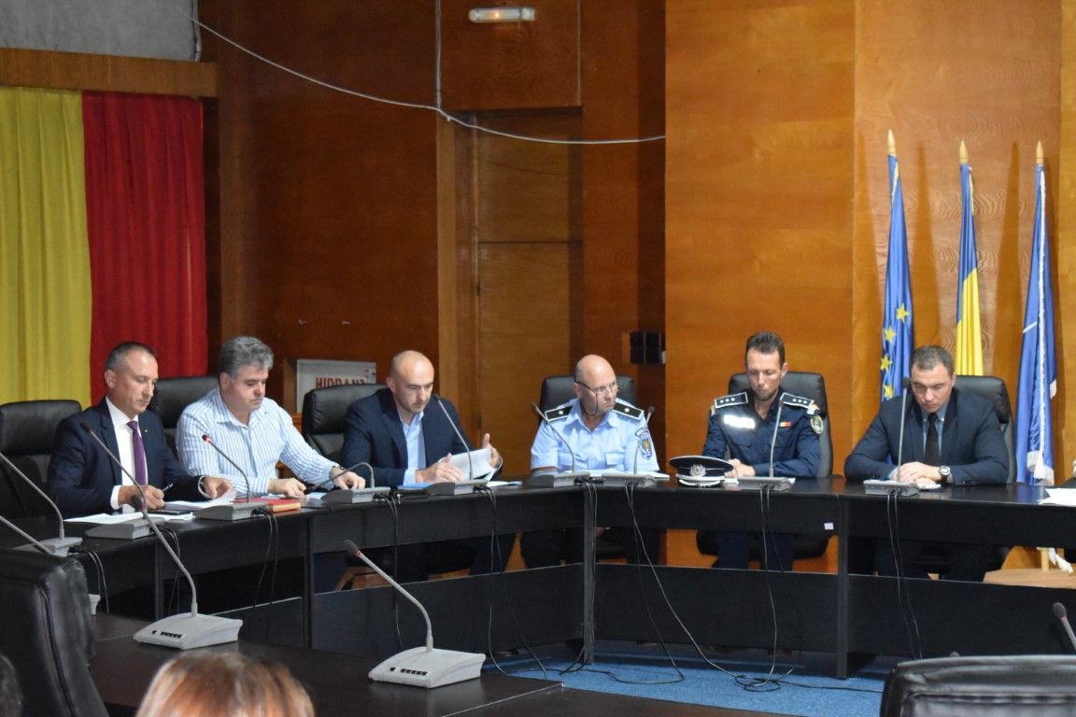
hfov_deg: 24.6
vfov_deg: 16.6
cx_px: 538
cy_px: 358
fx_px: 2466
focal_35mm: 82
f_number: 5.6
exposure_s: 1/60
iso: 6400
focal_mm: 55
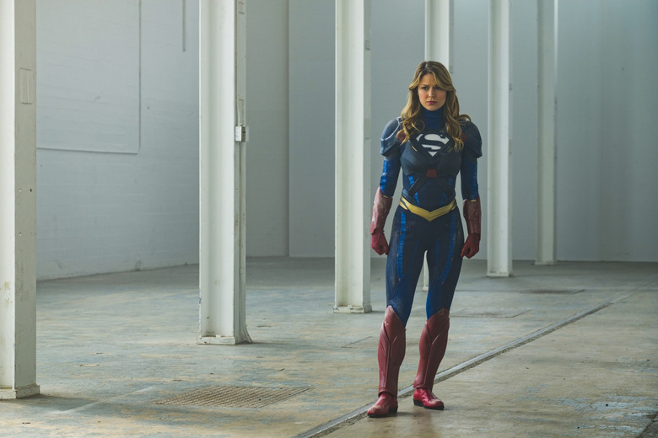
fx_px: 1681
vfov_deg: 14.9
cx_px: 329
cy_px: 219
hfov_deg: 22.1
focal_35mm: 92
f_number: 3.6
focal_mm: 61
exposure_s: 1/60
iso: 200
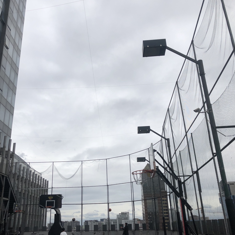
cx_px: 102
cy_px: 118
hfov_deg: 48.3
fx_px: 261
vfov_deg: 48.5
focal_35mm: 34
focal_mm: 4
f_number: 1.8
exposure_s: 1/5348
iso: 25
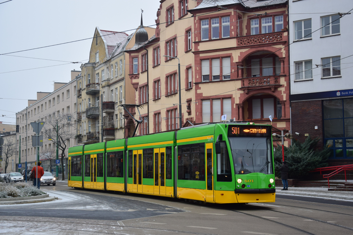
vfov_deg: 21.6
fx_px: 618
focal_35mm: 63
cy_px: 118
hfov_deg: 31.9
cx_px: 176
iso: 400
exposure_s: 1/320
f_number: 5
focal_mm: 42
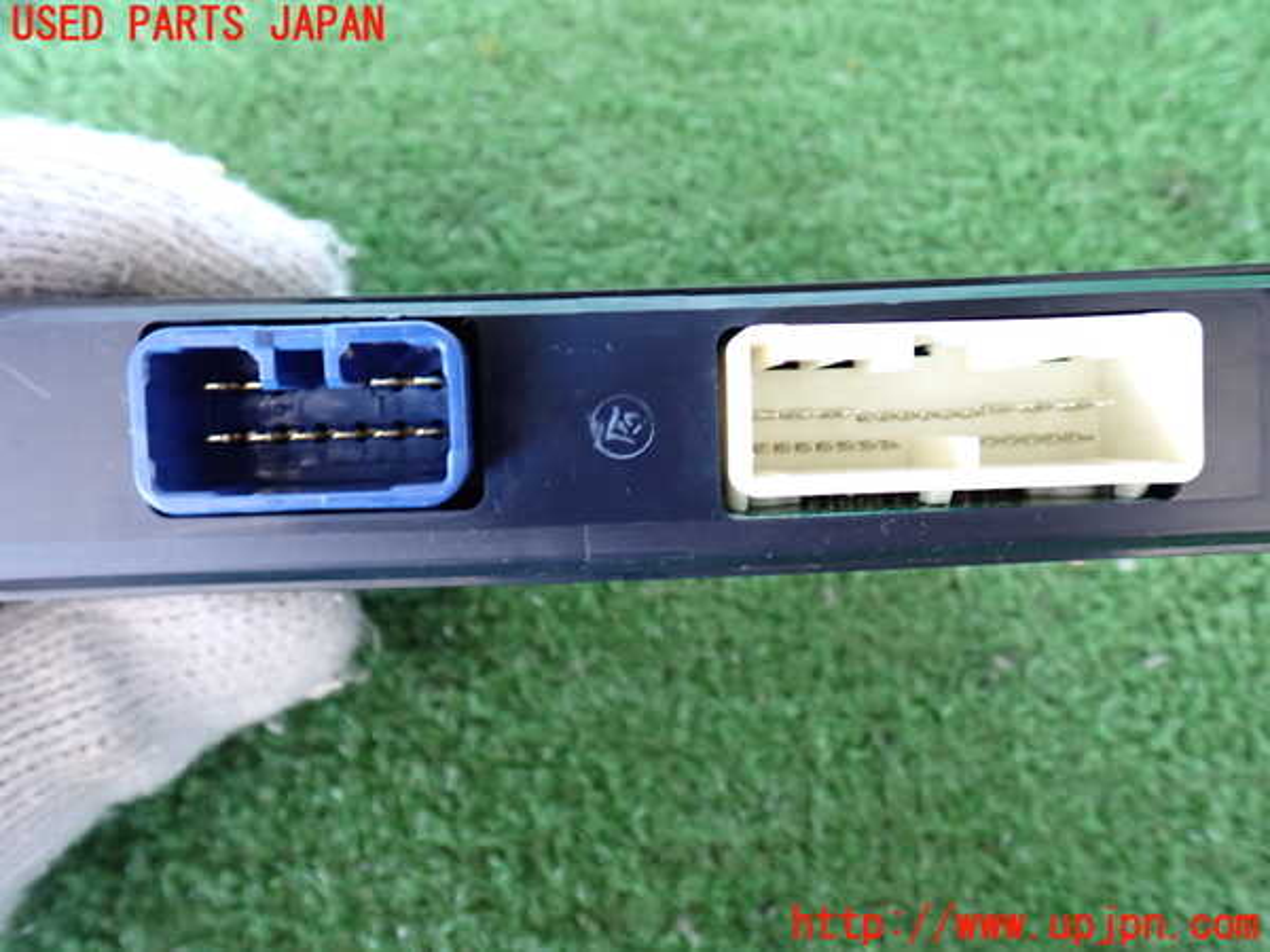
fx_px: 1101
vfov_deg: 46.8
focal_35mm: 30
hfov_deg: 60.0
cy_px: 476
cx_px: 635
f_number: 2.3
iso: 640
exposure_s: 1/30
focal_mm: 5.4
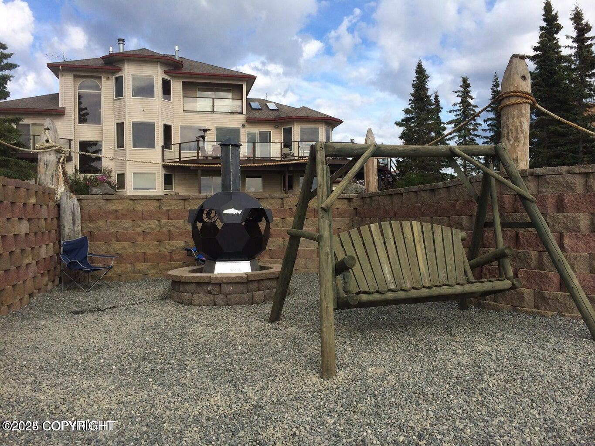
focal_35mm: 30
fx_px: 516
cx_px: 298
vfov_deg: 46.8
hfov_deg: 60.0
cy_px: 223
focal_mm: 4.12
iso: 32
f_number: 2.2
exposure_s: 1/1786
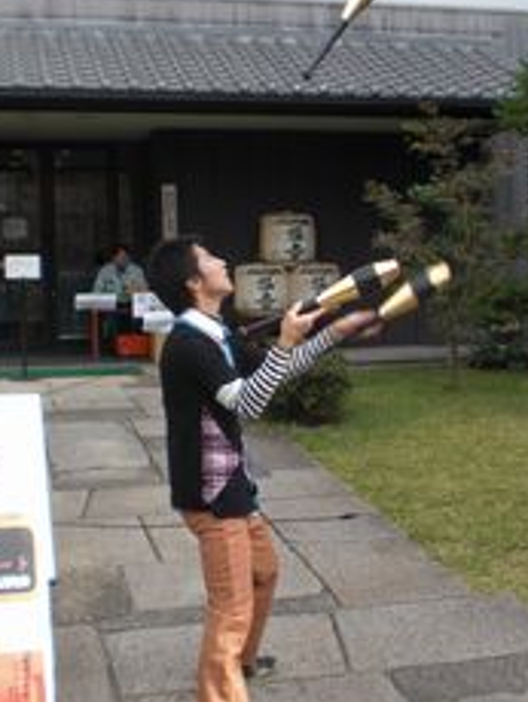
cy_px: 334
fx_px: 1157
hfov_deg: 25.6
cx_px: 325
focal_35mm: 57
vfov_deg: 33.7
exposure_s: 1/250
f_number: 3.1
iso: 64
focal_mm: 6.3
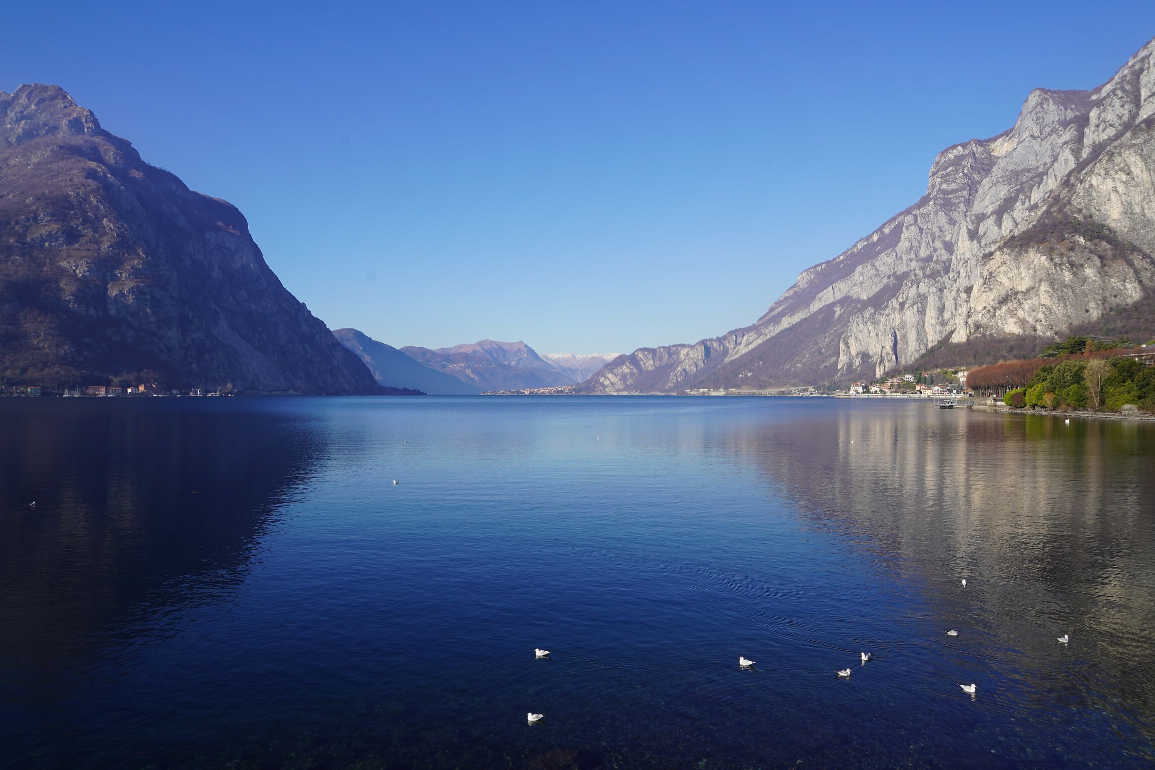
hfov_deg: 69.4
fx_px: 834
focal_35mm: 26
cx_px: 570
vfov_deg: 49.5
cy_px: 393
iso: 100
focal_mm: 25
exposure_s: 1/160
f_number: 10
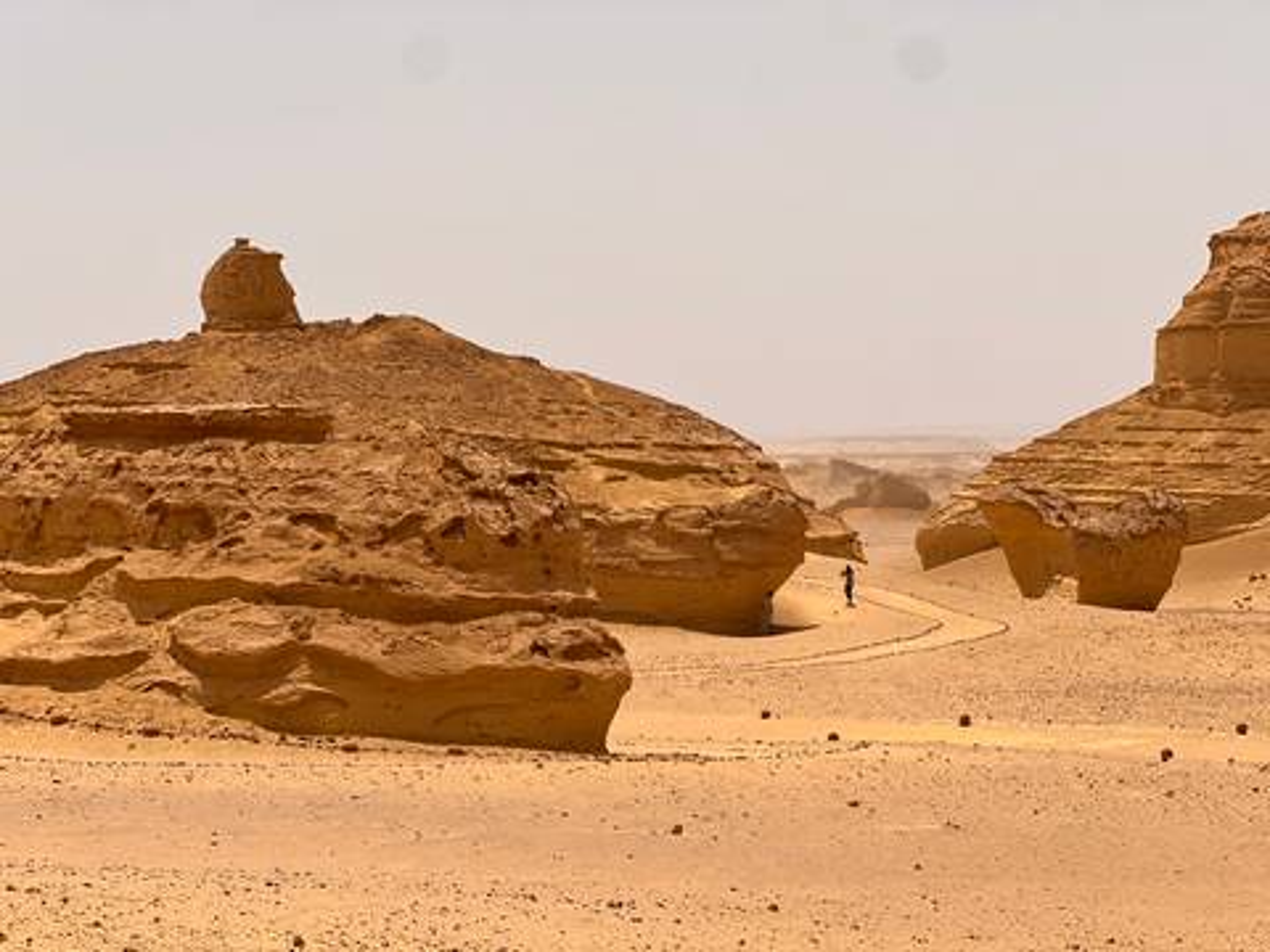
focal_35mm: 77
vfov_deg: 19.1
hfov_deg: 25.3
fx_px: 2825
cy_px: 476
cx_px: 635
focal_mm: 9
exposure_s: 1/2370
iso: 32
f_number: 2.8
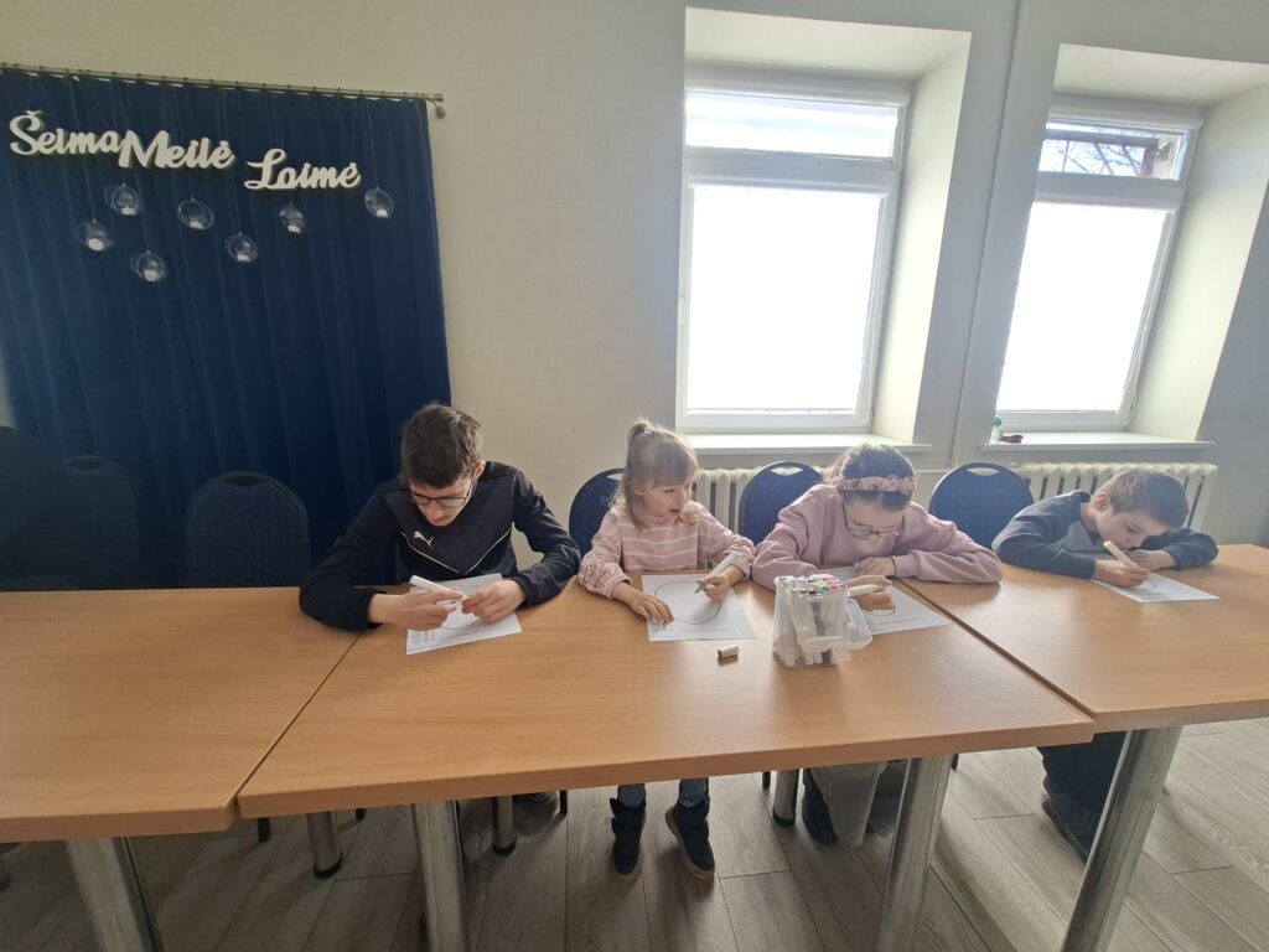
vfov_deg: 89.9
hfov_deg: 106.2
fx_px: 477
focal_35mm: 13
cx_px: 634
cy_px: 476
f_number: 2.2
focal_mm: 1.74
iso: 40
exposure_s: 1/50
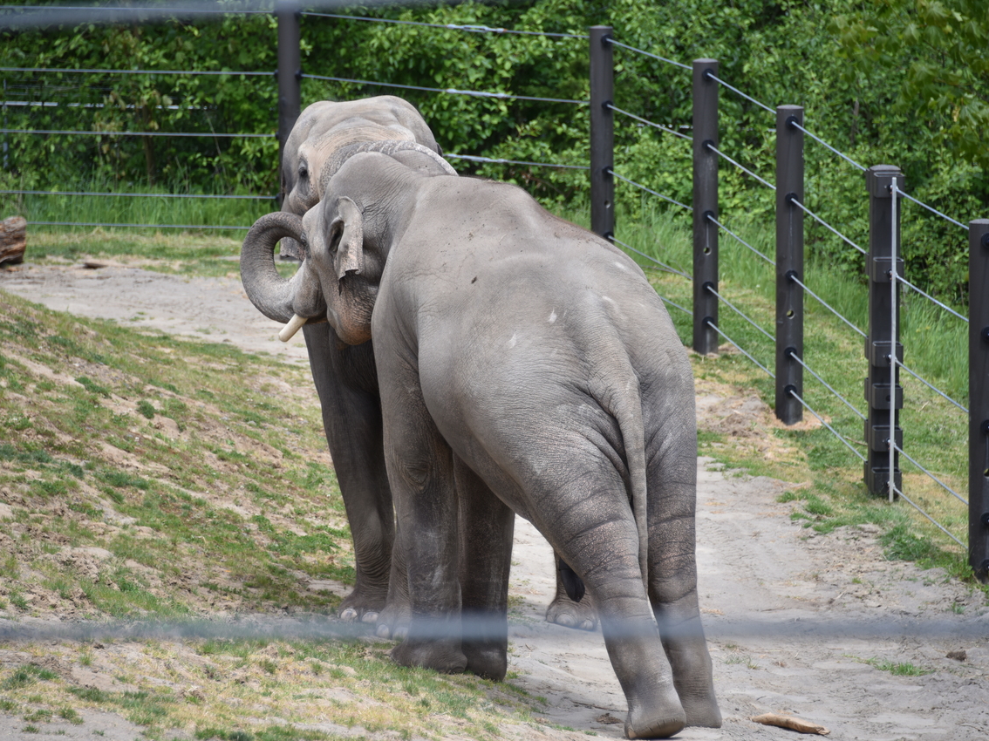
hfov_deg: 8.7
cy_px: 370
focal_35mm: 228
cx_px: 479
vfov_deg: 6.5
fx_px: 6513
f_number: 5.6
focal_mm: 210
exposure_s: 1/500
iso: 220
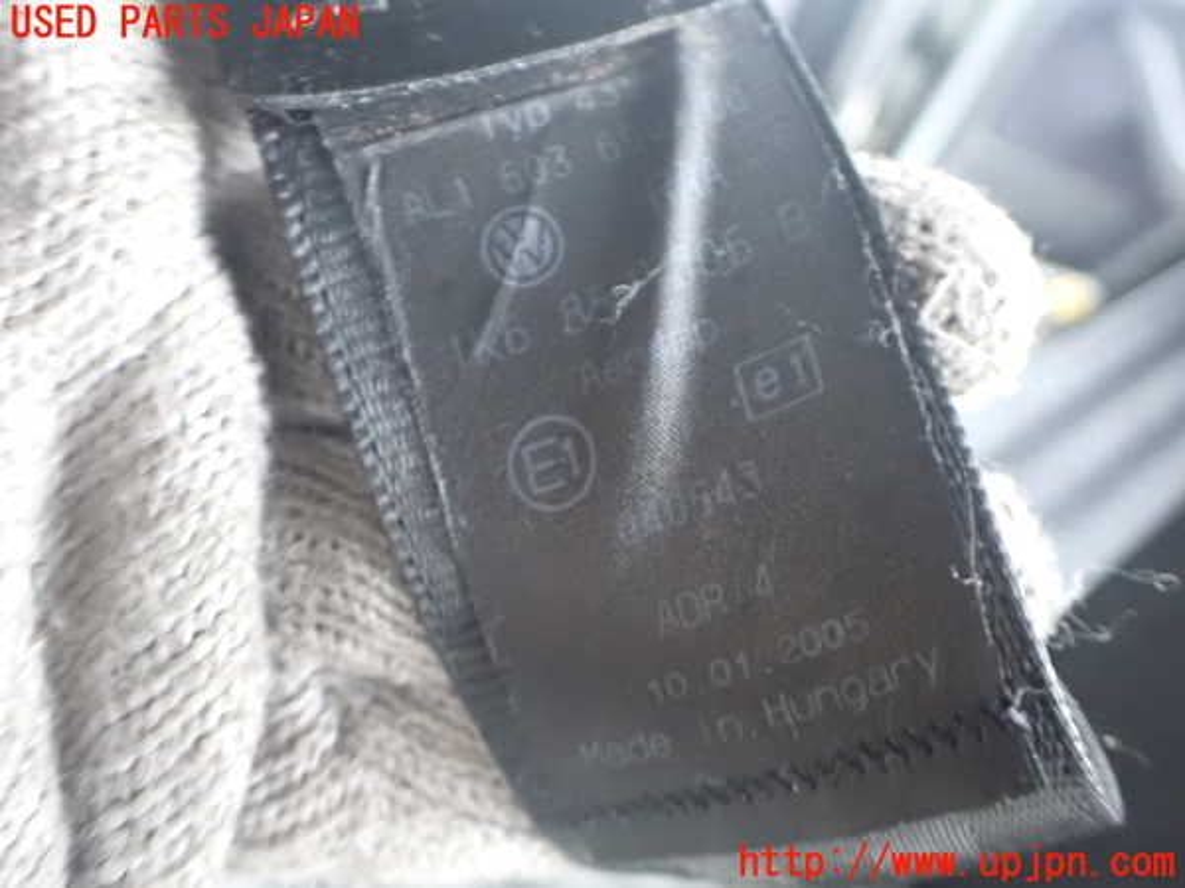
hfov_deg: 60.0
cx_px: 592
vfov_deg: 46.8
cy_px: 444
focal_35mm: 30
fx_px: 1027
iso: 1600
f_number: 2.3
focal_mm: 5.4
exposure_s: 1/20
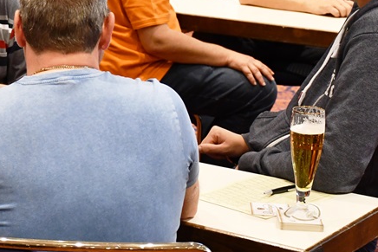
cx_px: 33
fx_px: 1407
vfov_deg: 10.2
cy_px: 97
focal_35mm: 134
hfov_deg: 15.1
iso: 2200
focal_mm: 38
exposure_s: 1/125
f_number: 4.2
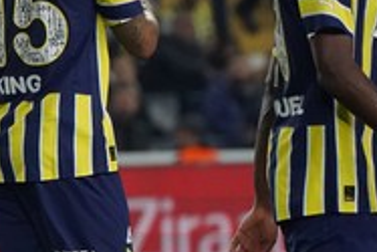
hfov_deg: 1.9
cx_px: -196
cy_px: 90
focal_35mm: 1097
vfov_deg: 1.3
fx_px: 11497
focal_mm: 306
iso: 8000
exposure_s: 1/2000
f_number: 5.6
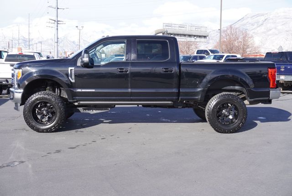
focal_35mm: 46
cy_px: 98
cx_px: 146
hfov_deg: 42.3
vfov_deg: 29.0
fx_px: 378
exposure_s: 1/125
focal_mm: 31
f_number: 7.1
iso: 100
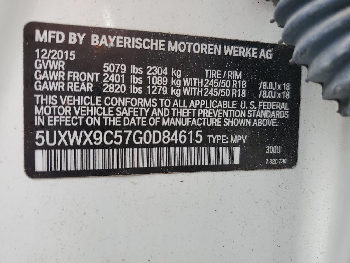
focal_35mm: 26
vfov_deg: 53.1
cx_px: 175
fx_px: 263
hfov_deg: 67.3
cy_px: 132
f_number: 1.5
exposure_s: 1/139
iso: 50
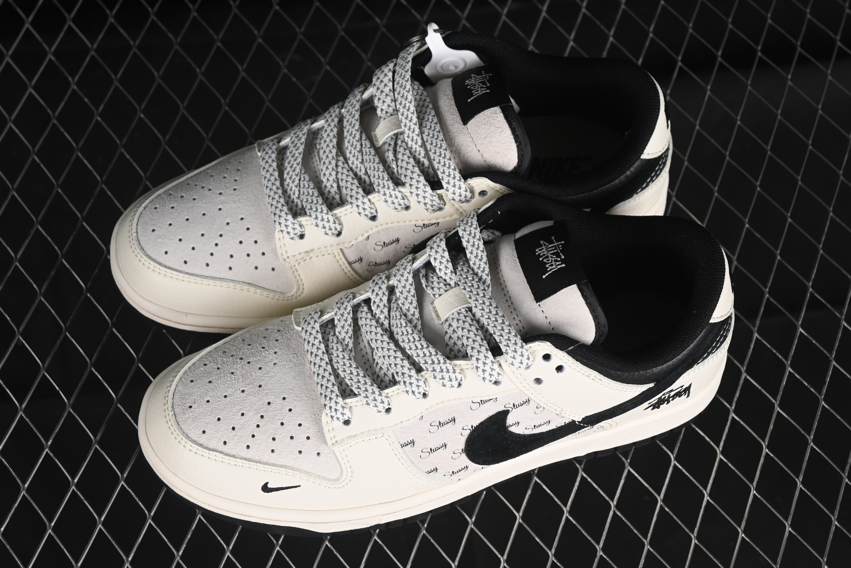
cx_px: 426
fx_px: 1773
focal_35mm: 75
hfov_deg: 27.0
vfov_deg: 18.2
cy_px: 284
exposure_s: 1/80
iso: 160
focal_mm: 50
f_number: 7.1
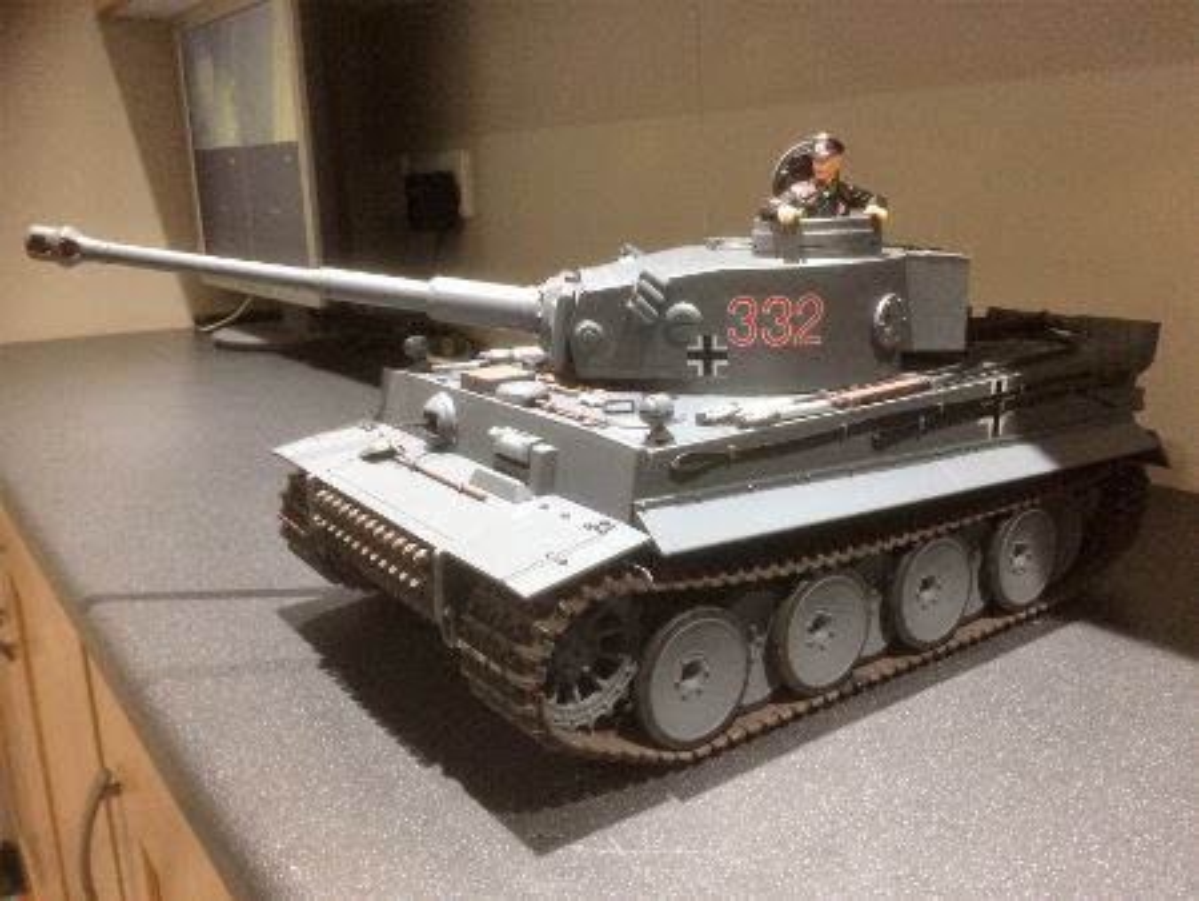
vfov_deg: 48.3
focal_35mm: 29
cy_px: 450
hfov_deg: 61.6
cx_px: 600
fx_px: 1005
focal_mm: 4.15
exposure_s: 1/20
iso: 320
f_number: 2.2
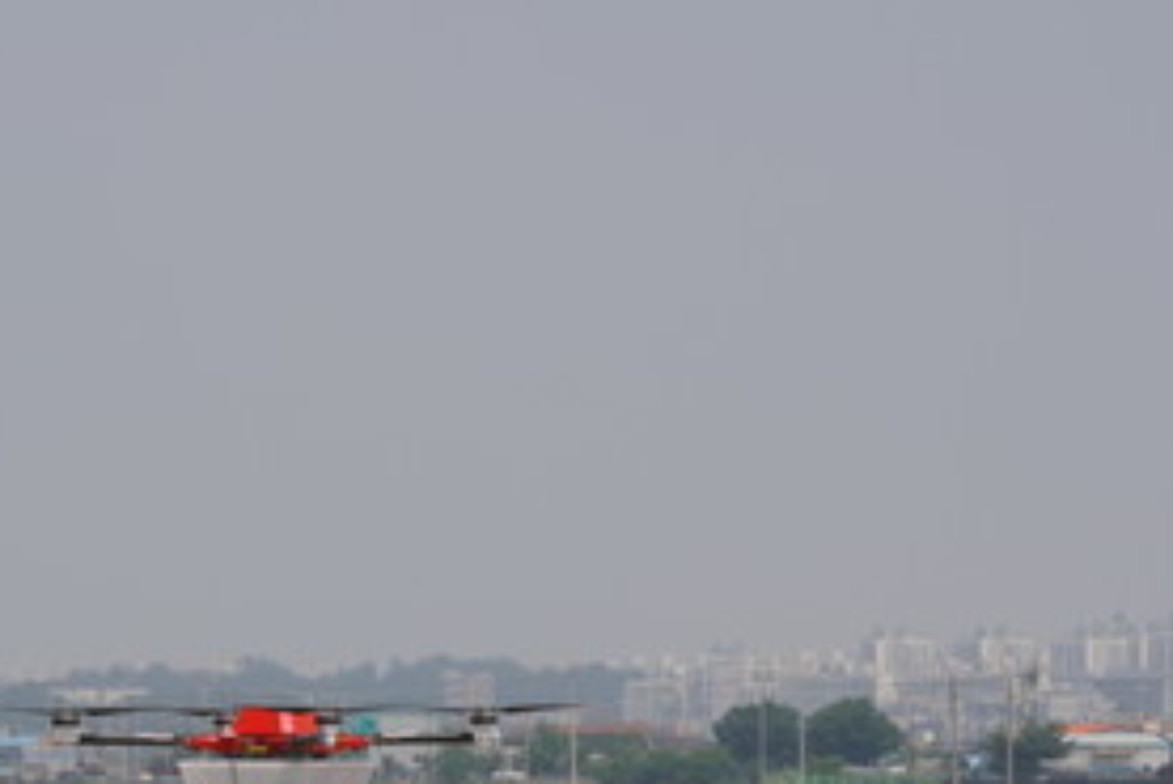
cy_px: 748
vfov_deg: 4.9
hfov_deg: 7.4
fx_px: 9095
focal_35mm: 279
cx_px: 394
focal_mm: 129
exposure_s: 1/1000
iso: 125
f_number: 5.6
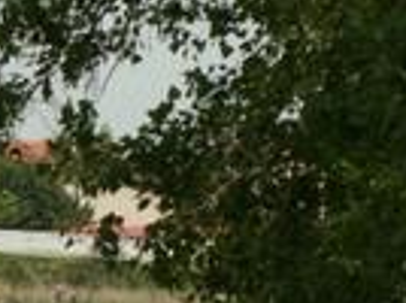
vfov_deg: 3.1
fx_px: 5655
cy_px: 139
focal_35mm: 483
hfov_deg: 4.1
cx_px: -142
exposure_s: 1/160
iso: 50
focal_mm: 16.43
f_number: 8
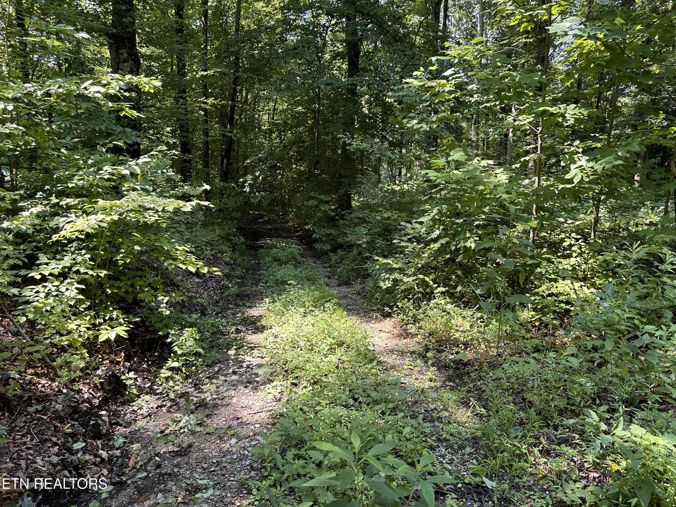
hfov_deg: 71.6
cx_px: 338
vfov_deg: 56.8
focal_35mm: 24
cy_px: 254
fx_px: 469
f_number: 1.78
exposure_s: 1/260
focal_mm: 6.86
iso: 80
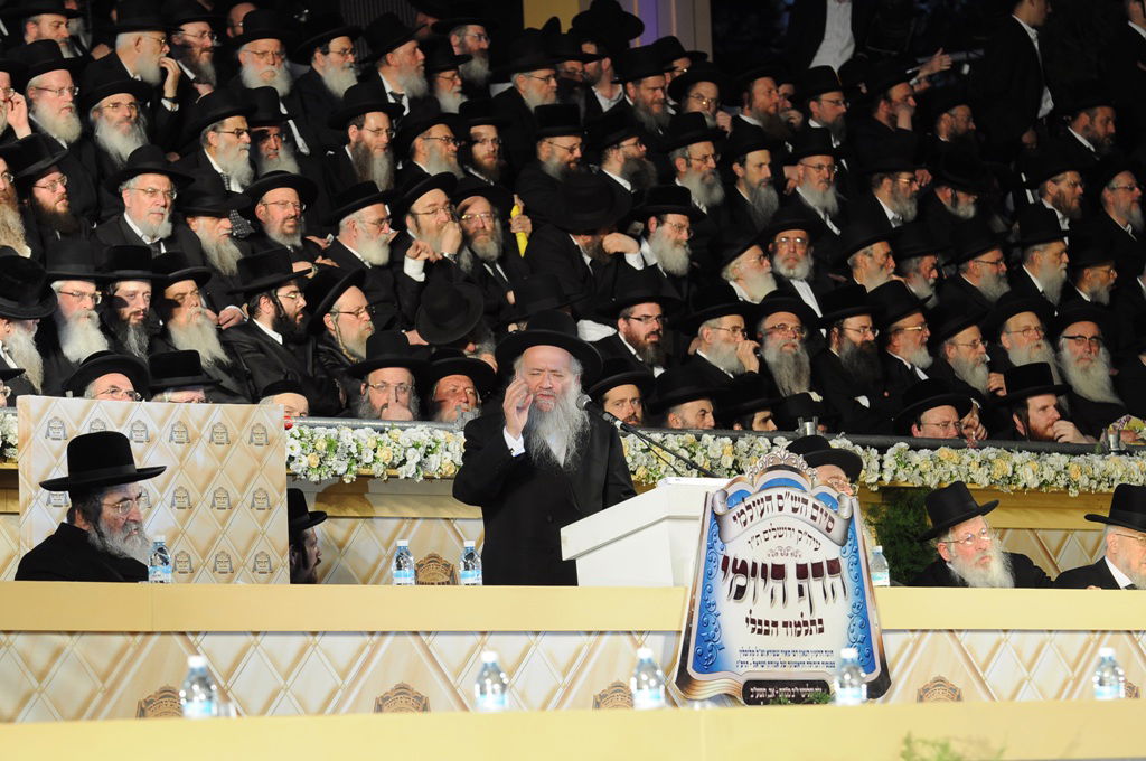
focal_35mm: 202
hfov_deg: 10.2
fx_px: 6438
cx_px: 573
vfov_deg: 6.8
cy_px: 380
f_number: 4.5
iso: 400
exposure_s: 1/60
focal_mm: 135
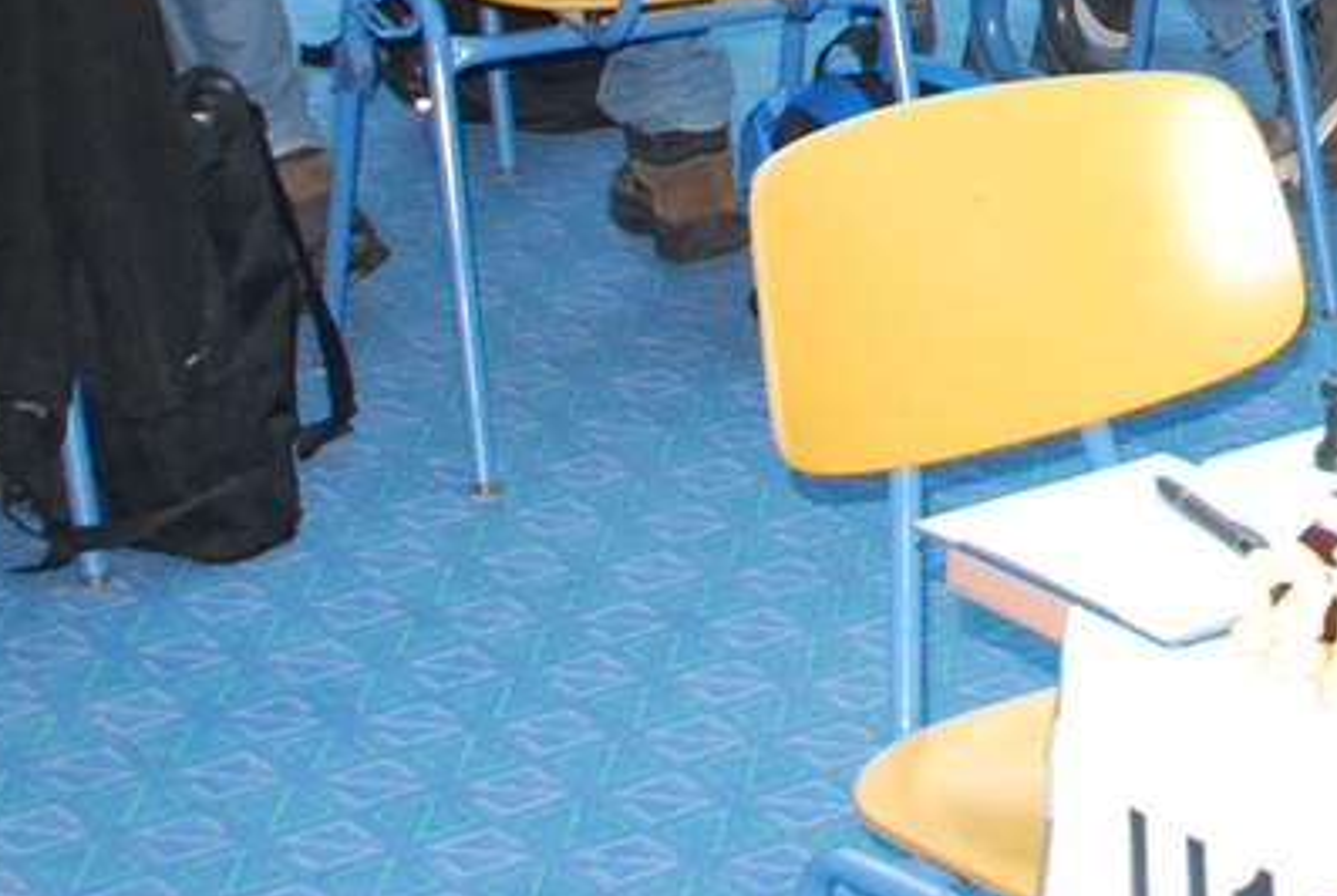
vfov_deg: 9.0
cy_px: -877
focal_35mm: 145
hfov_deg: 13.3
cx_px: 2051
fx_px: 5393
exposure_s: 1/60
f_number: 4.5
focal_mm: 24
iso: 720
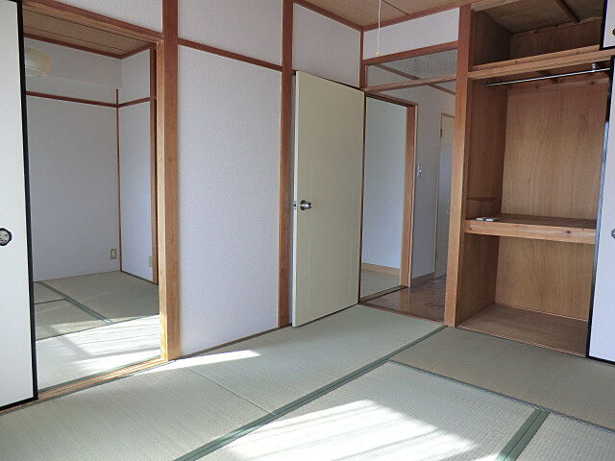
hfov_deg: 71.6
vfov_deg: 56.8
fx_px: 426
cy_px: 230
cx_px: 308
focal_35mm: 24
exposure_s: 1/60
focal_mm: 4.3
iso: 80
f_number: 3.2
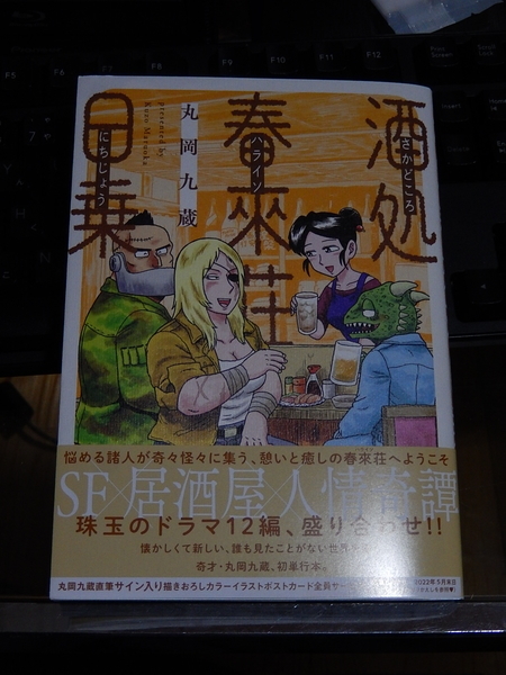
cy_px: 338
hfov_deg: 28.6
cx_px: 253
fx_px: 994
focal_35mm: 51
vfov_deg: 37.5
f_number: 4.5
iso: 400
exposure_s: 1/25
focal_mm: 9.2
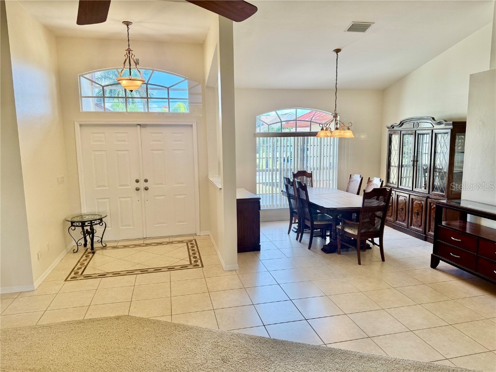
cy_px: 186
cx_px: 248
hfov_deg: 71.6
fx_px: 344
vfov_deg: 56.8
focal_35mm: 24
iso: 100
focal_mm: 6.76
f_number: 1.78
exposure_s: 1/134
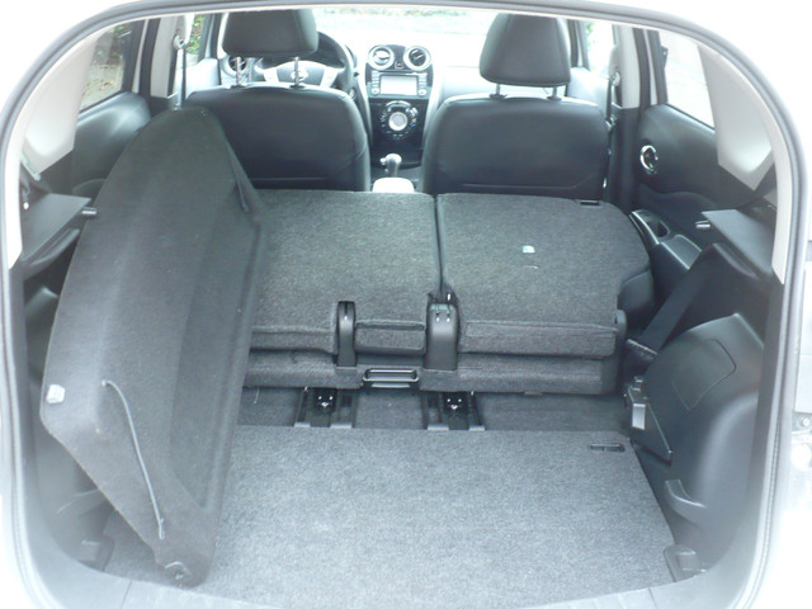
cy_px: 304
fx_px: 868
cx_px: 406
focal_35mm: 37
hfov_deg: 50.1
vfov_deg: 38.7
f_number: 2.8
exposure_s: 1/10
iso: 200
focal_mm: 6.1
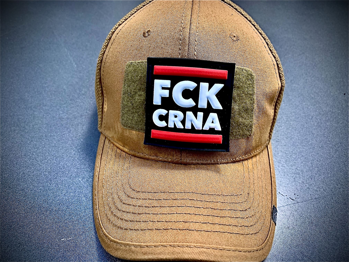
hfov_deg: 67.3
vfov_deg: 53.1
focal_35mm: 26
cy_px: 131
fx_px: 262
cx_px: 174
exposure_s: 1/564
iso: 25
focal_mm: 4.25
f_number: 1.8
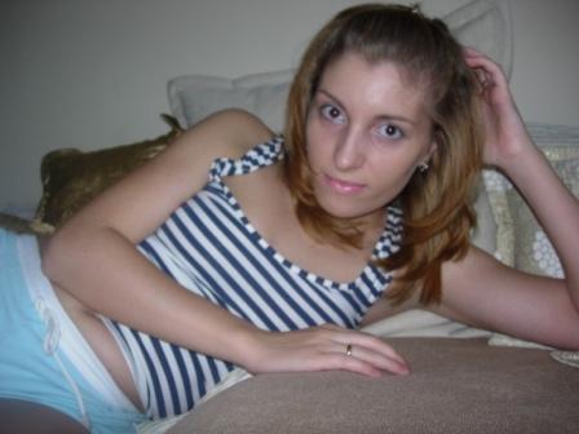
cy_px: 217
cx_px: 290
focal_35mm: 38
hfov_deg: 49.0
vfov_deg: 37.7
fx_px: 636
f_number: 2.8
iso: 79
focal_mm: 7.8
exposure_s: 1/64
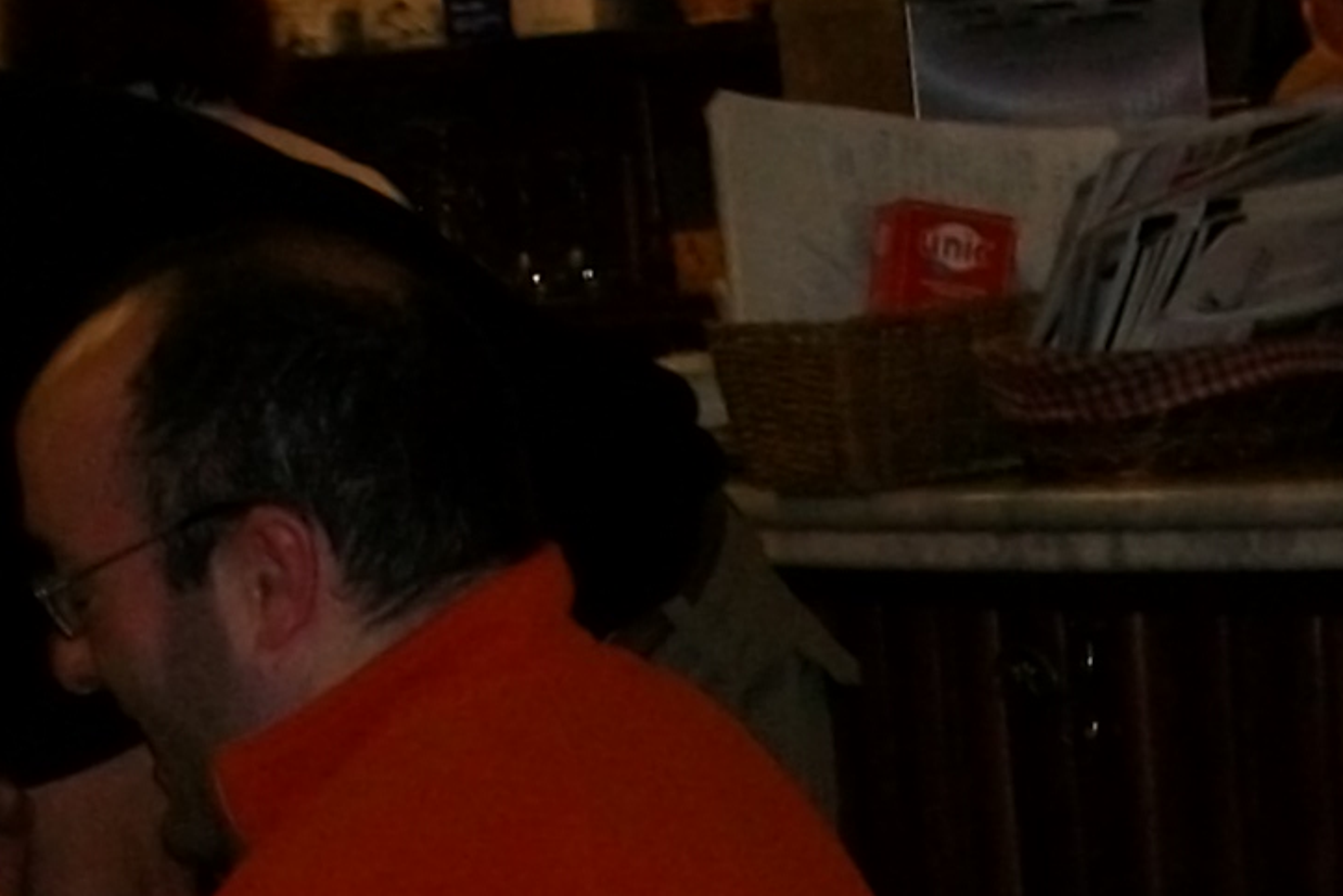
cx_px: 1682
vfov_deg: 8.4
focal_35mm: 150
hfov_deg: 13.3
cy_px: 2083
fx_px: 5597
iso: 125
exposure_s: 1/40
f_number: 2.9
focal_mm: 5.7
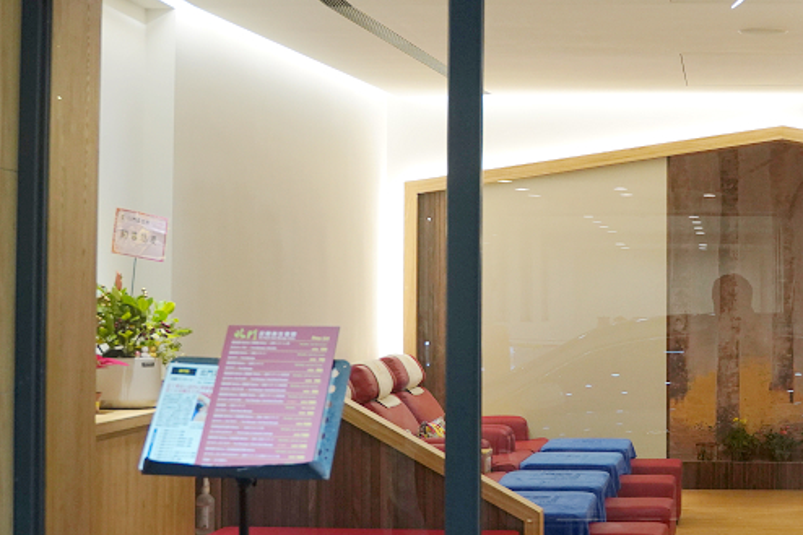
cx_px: 688
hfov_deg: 28.7
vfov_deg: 20.0
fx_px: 1516
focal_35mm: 68
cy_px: 249
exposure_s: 1/160
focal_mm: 28
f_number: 2.8
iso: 1600
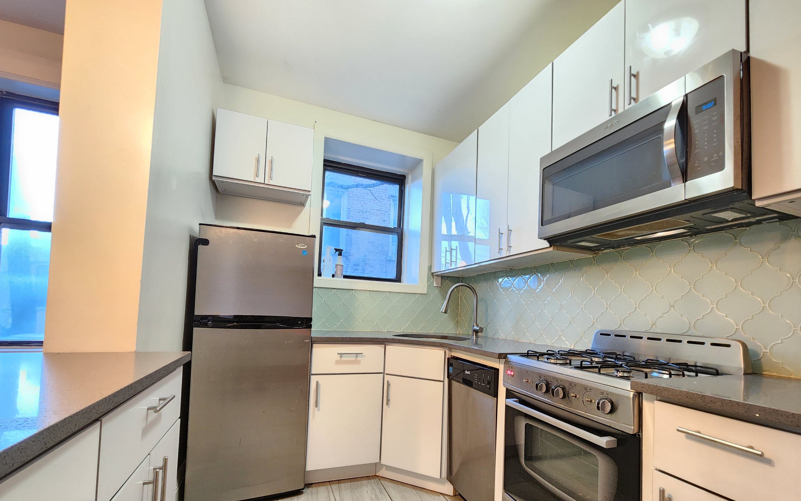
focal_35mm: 14
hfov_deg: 105.3
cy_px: 305
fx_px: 306
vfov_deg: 77.6
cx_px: 398
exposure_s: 1/30
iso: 640
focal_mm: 2.2
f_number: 2.2
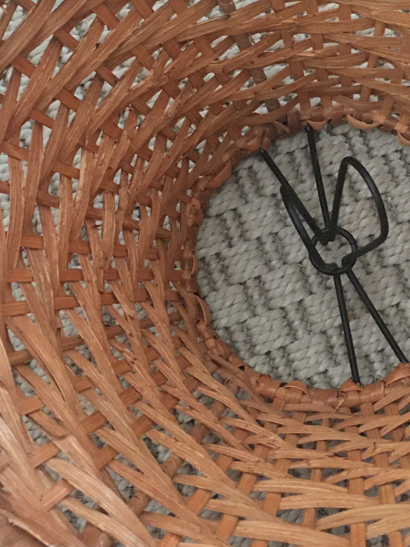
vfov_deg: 25.5
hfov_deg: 19.2
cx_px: 311
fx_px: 1200
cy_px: 171
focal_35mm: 76
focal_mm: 4.15
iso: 125
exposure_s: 1/4
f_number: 2.2
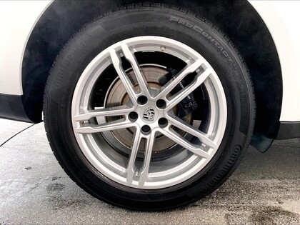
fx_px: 251
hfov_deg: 61.7
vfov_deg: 48.2
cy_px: 112
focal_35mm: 29
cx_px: 150
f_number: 1.8
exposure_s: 1/122
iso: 40
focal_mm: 3
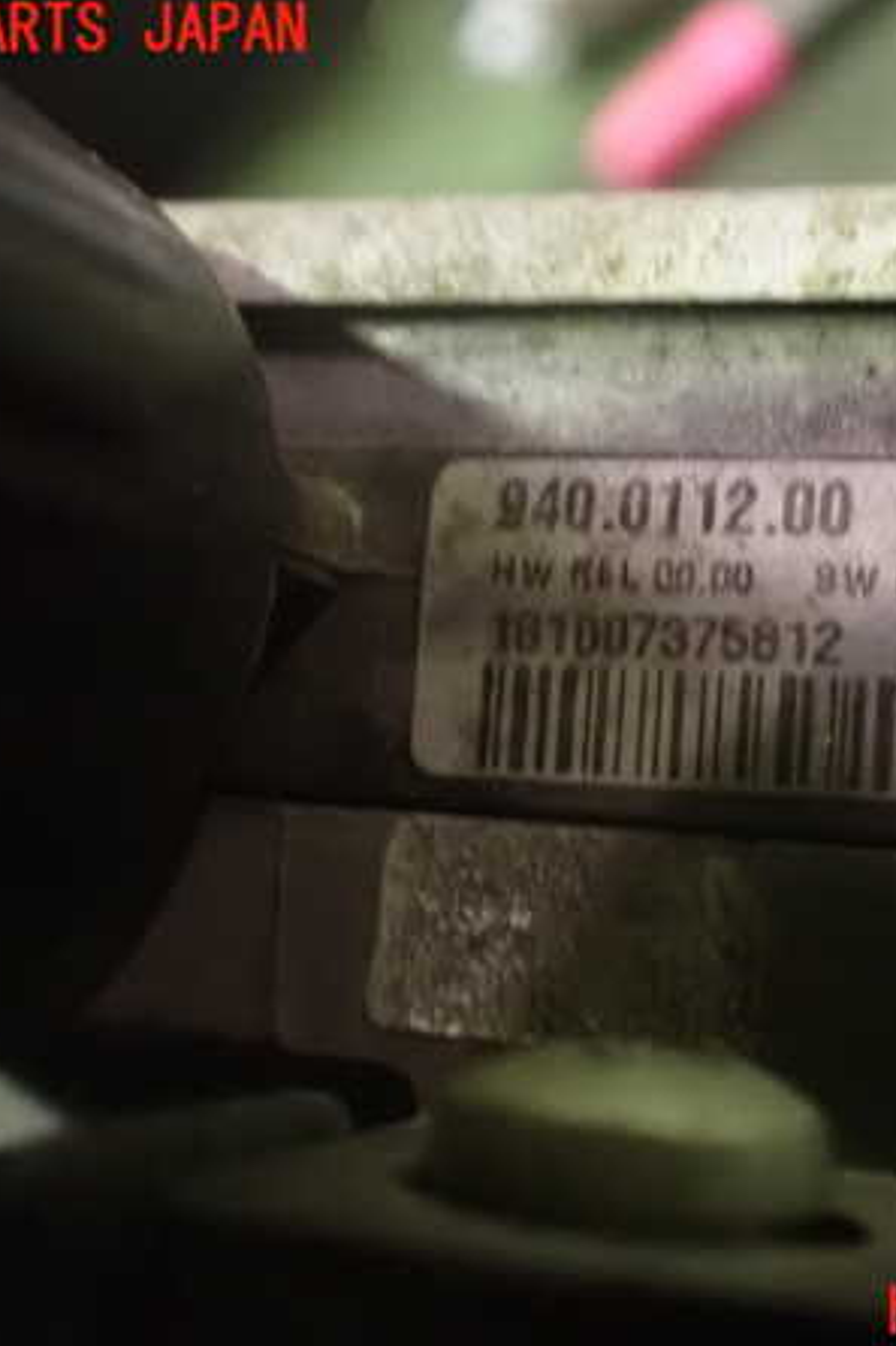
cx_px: 664
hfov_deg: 31.3
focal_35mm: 42
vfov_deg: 46.4
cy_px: 673
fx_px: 1569
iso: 1600
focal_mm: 5.4
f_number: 2.3
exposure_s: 1/30
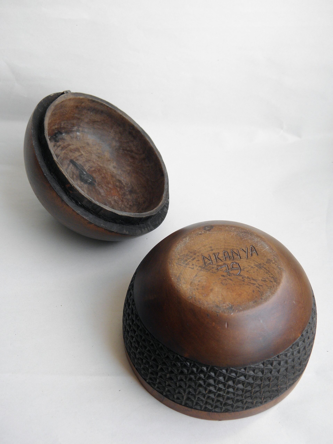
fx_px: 564
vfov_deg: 42.9
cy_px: 222
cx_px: 166
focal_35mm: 44
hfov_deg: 32.9
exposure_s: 1/40
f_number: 3.9
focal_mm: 7.9
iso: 100
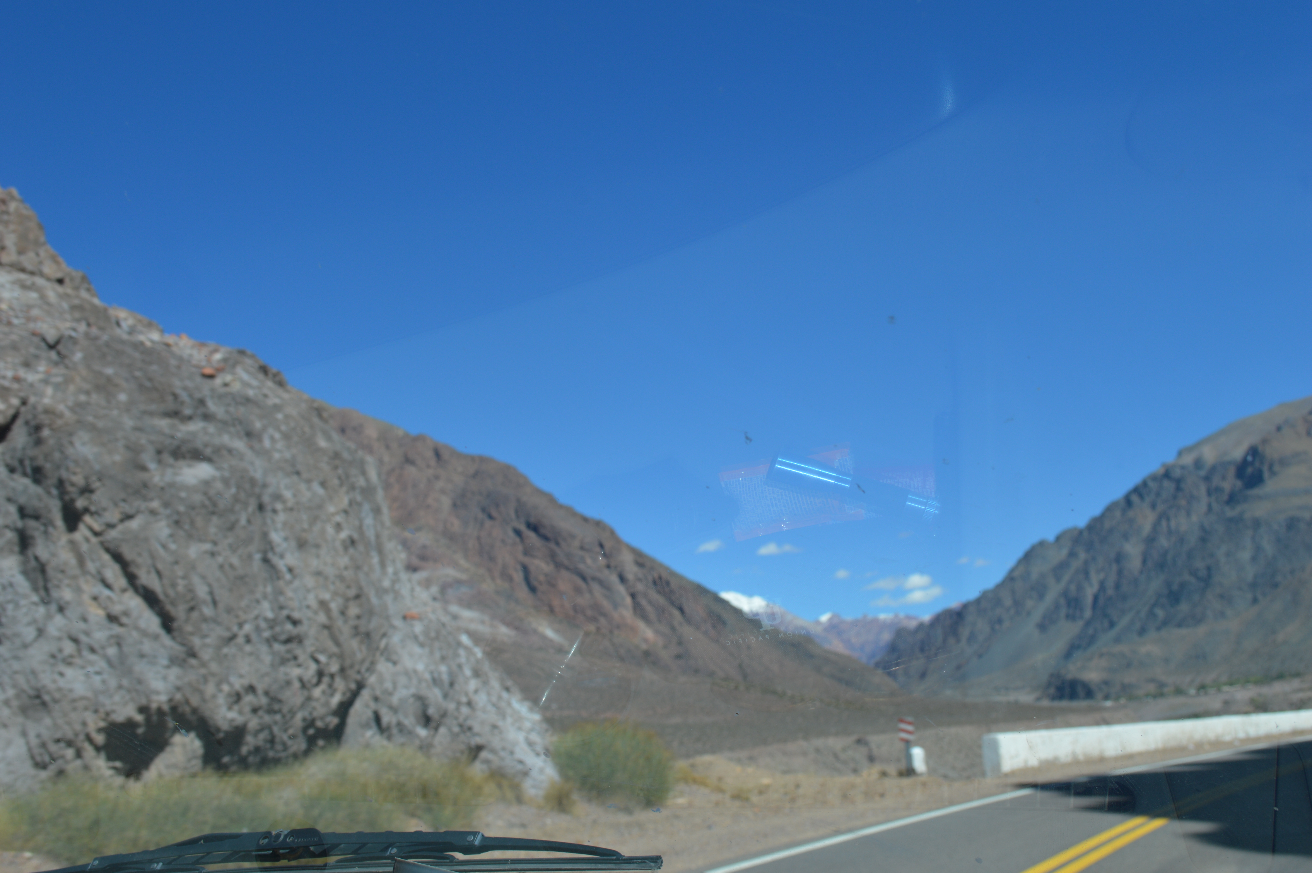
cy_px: 436
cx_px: 656
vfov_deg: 34.1
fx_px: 1420
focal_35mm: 39
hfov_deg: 49.6
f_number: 8
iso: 100
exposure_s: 1/250
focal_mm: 26
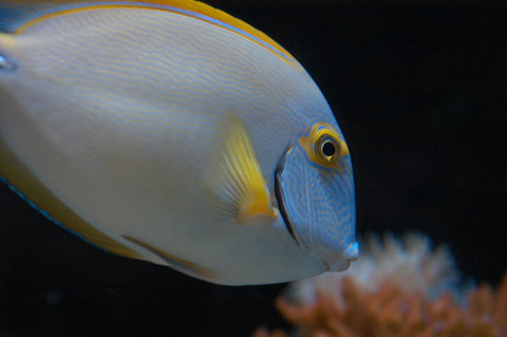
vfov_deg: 10.7
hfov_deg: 16.1
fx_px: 1794
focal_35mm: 128
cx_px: 254
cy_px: 168
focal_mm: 85
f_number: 5
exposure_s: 1/60
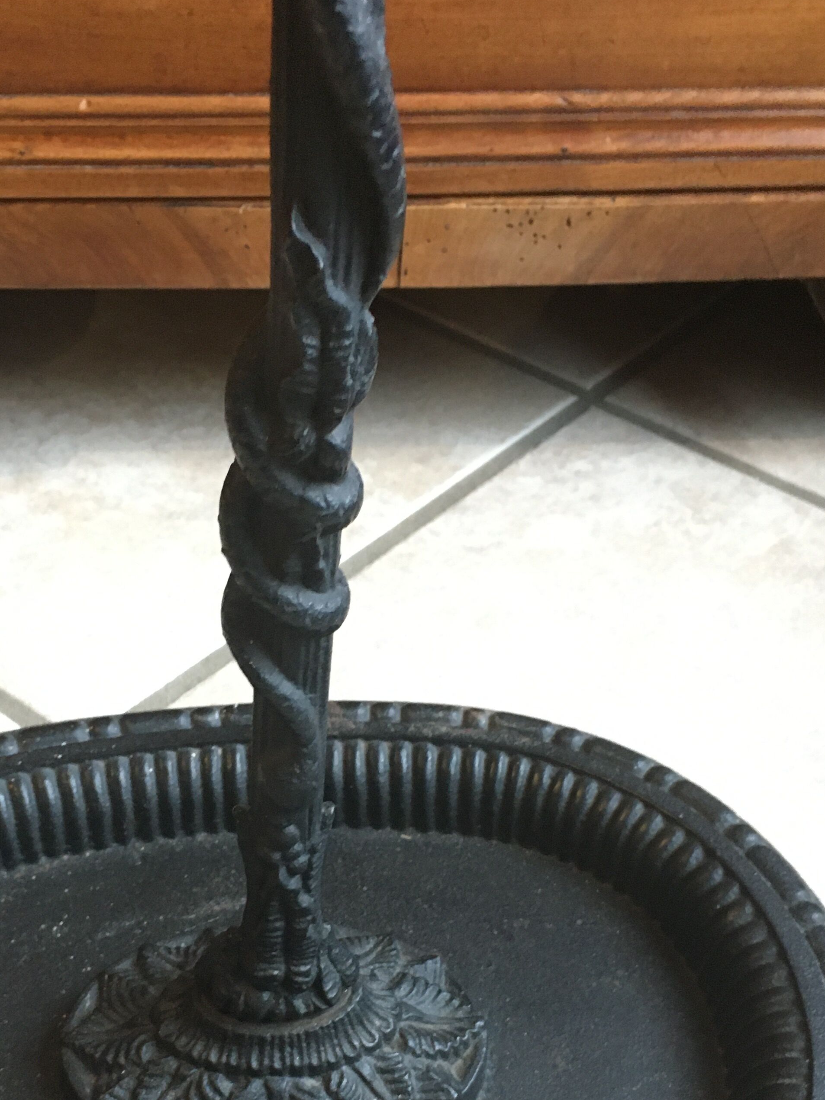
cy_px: 793
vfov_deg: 40.3
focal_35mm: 46
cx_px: 308
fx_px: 1462
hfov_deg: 31.4
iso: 250
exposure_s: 1/33
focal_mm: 4.15
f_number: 2.2
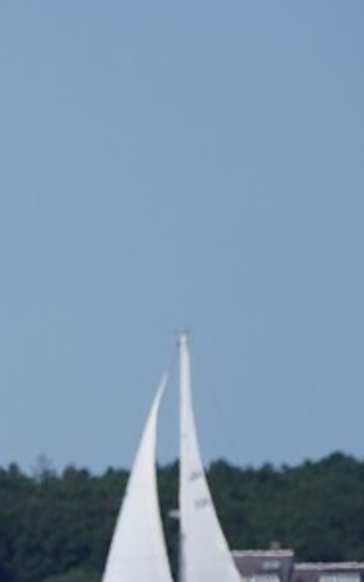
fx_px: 19916
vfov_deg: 1.7
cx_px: -419
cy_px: 369
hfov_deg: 1.0
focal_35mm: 1256
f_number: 5.6
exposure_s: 1/1600
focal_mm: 302
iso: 160
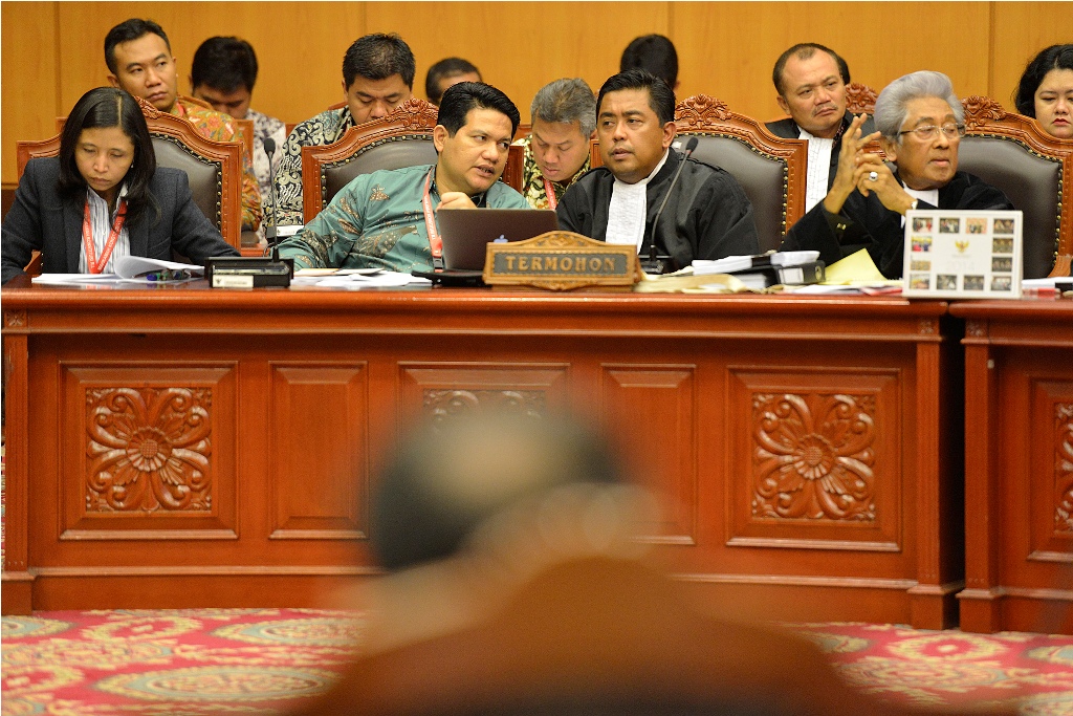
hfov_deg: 10.3
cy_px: 358
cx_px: 536
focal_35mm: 200
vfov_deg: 6.9
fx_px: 5962
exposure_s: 1/160
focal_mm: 200
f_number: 2.8
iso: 2500
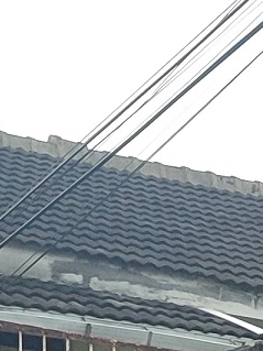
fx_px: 1906
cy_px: 756
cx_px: 431
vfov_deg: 9.6
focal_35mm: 188
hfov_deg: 7.7
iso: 2000
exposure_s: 1/800
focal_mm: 6.04
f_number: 1.9
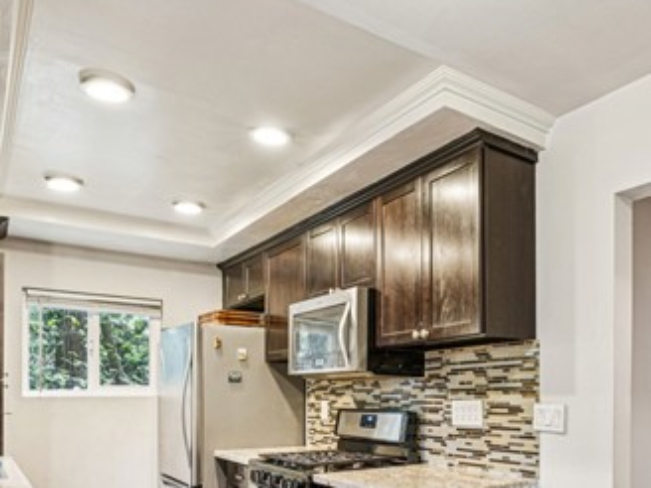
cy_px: 407
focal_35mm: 31
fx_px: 582
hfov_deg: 57.3
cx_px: 429
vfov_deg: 42.9
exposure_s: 3.2
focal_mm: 16.5
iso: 100
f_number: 13
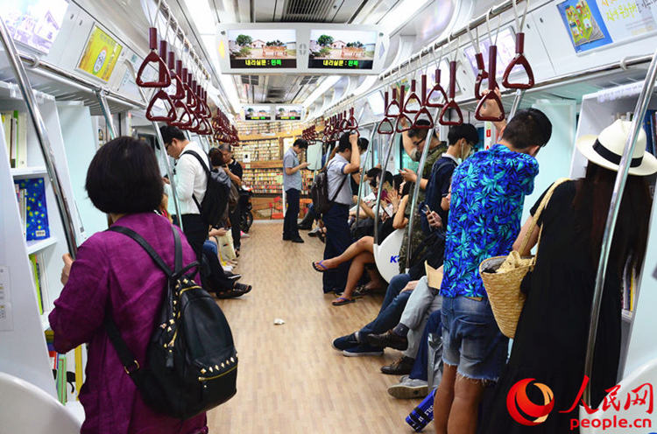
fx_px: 765
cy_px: 217
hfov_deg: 46.5
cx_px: 328
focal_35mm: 42
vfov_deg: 31.7
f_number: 5
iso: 1600
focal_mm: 28
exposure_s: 1/125
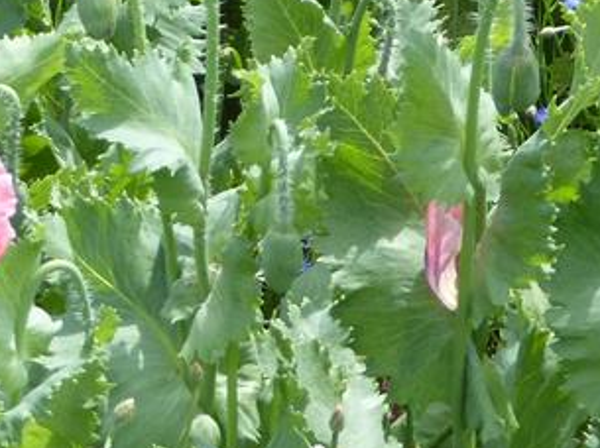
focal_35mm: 208
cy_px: -67
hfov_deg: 9.2
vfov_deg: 7.1
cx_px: -358
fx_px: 3601
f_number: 3.9
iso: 100
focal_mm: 7.8
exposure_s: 1/250
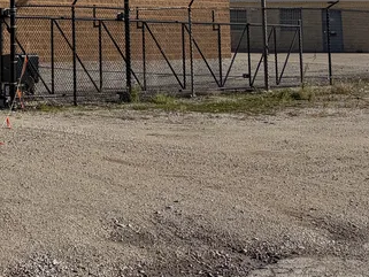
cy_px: -95
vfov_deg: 17.0
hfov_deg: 22.3
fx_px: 864
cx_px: -69
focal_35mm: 81
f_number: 1.6
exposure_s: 1/6993
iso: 64
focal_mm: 5.96
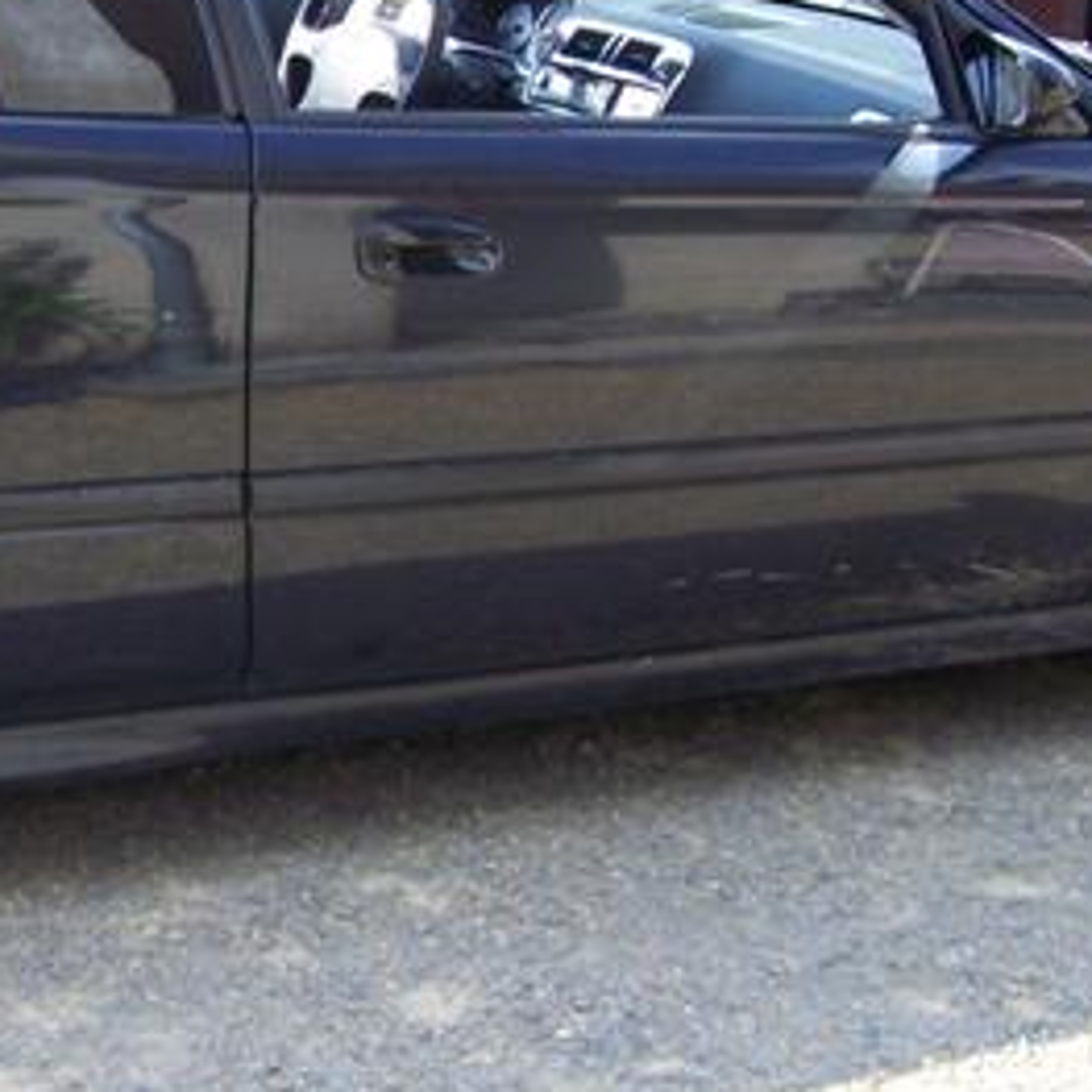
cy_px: 386
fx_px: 3640
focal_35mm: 102
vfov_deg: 17.0
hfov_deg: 16.9
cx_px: 154
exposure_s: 1/160
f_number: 2.8
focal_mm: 6.3
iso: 64
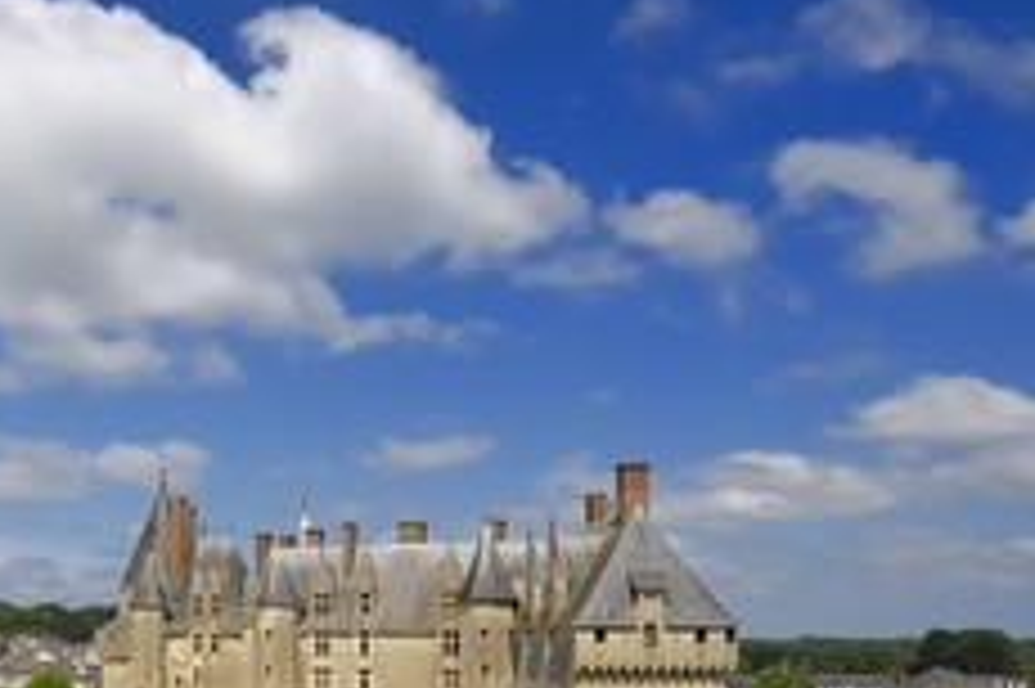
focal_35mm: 33
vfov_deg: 38.0
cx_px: 331
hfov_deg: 55.8
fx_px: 948
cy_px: 576
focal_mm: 12
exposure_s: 1/200
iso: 100
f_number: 11
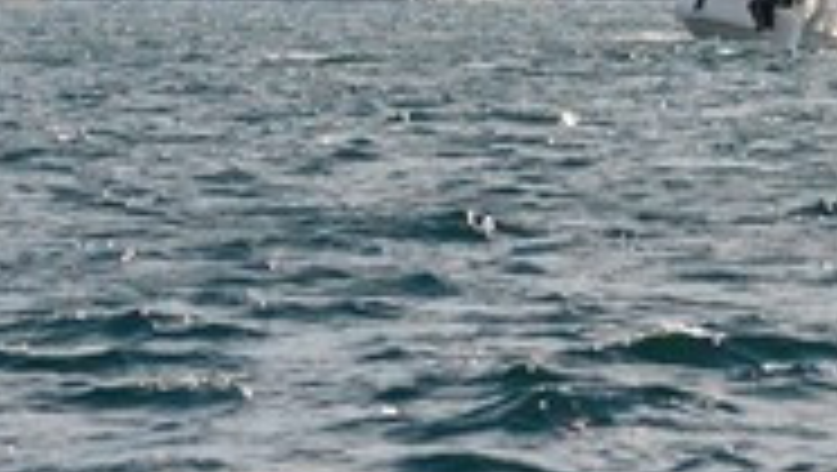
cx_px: 958
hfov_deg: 3.6
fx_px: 13461
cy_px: -490
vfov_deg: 2.0
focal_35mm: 606
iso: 100
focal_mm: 80
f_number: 6.3
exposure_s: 1/640
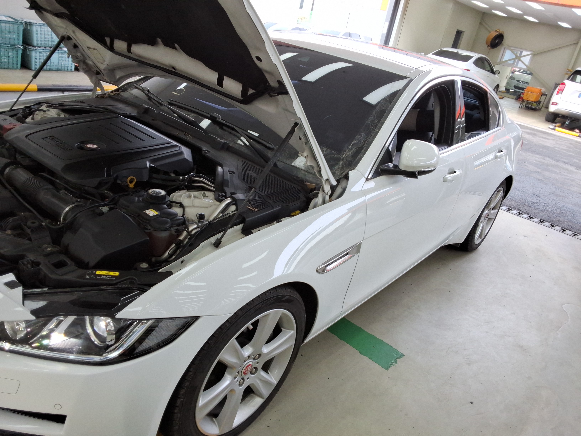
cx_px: 290
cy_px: 218
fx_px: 470
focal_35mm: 28
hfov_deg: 63.4
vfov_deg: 49.7
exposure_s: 1/171
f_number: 1.9
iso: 32
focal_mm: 2.91
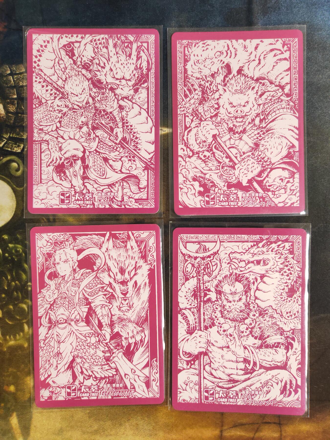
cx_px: 165
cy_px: 220
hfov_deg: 51.4
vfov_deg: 65.3
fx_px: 343
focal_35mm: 27
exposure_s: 1/100
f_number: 1.8
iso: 250
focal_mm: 5.53
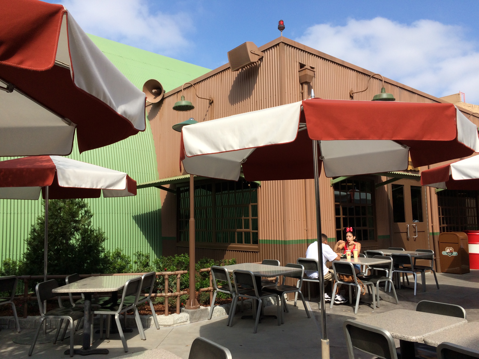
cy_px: 180
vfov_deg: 48.2
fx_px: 401
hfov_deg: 61.7
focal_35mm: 29
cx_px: 240
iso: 32
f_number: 2.2
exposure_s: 1/1786
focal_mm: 4.15
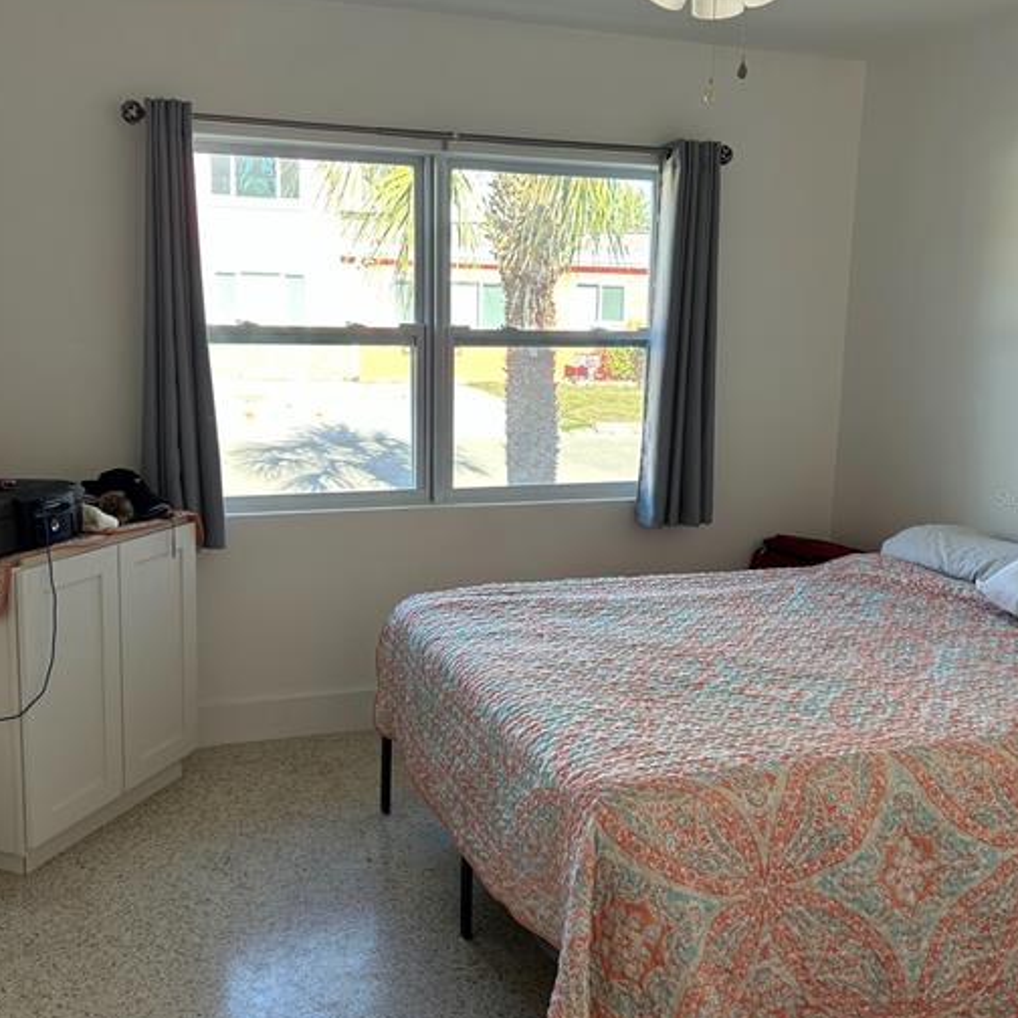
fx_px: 1165
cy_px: 497
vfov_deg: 47.2
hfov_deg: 47.2
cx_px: 505
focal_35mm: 35
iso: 64
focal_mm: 5.7
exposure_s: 1/139
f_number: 1.5
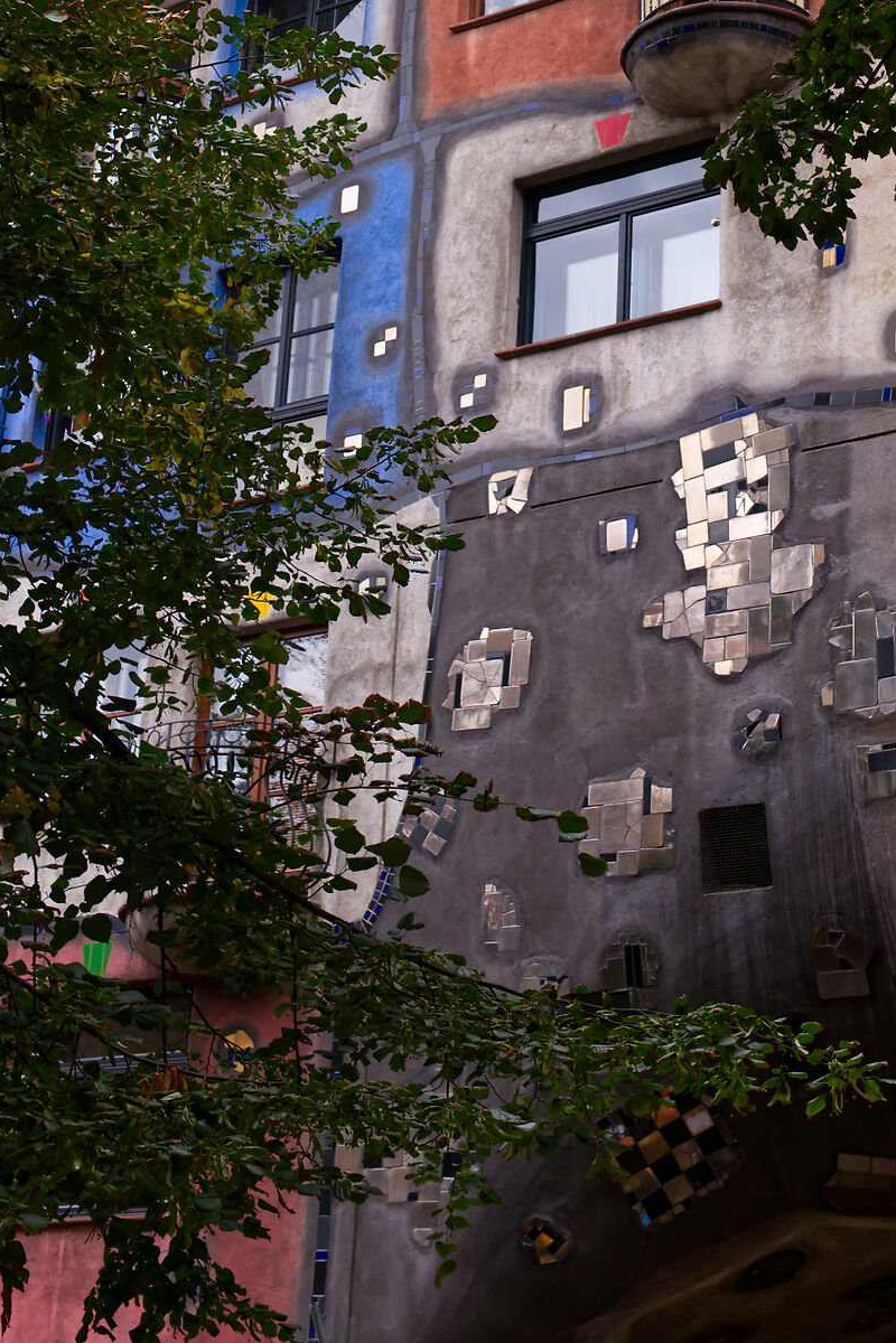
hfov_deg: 18.9
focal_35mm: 72
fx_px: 2688
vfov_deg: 27.2
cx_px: 496
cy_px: 178
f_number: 4.5
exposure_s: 1/100
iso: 1000
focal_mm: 36
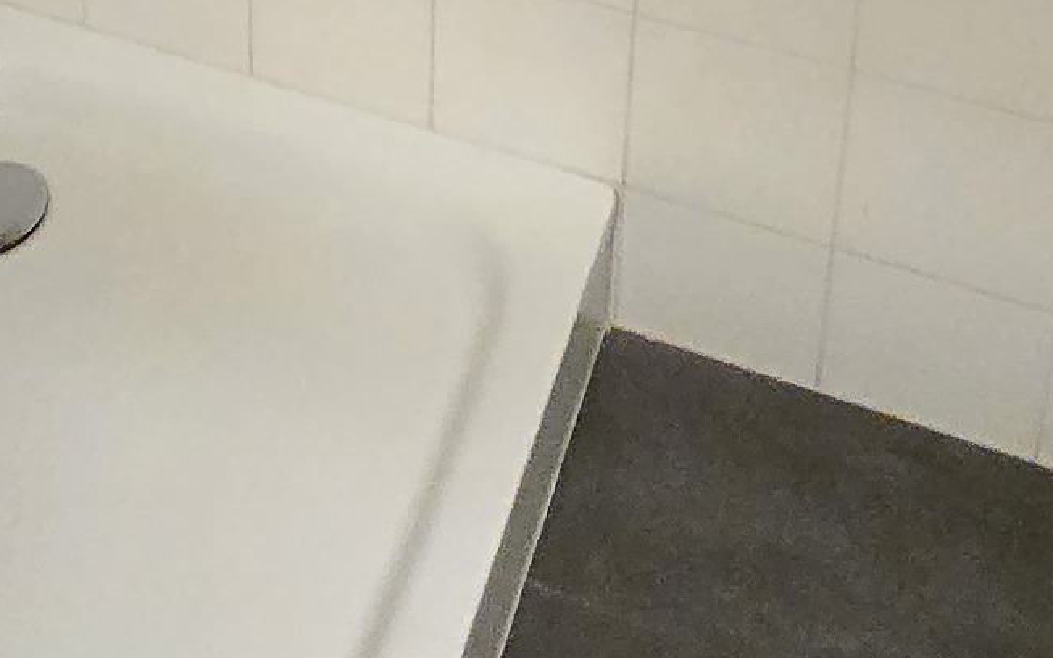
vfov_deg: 16.9
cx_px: 434
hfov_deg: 37.4
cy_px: -705
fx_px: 1550
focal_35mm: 54
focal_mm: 2.2
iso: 640
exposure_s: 1/50
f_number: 2.2
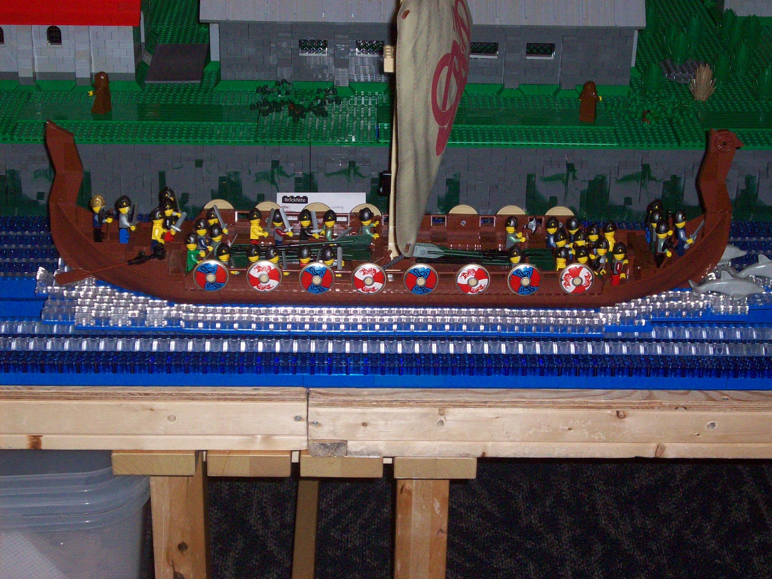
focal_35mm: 77
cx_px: 386
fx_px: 1717
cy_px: 290
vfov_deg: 19.1
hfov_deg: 25.3
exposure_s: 1/102
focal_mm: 12.8
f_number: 4.2
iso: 200
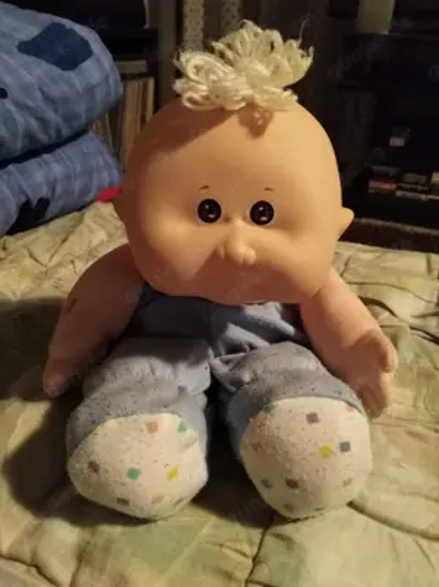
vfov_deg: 67.4
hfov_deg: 53.0
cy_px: 294
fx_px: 440
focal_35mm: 26
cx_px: 220
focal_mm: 3.83
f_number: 2.2
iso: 1966
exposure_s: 1/12
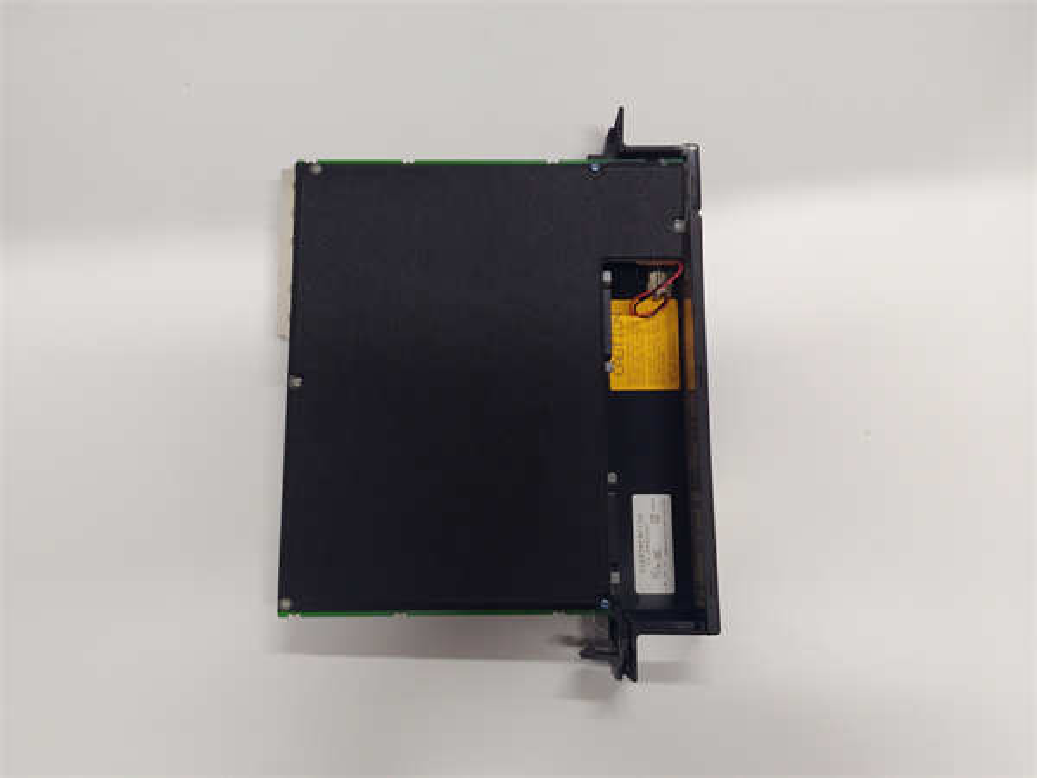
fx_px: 809
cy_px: 389
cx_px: 518
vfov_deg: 51.4
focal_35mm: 27
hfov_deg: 65.3
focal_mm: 3.79
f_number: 2
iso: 144
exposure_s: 1/33
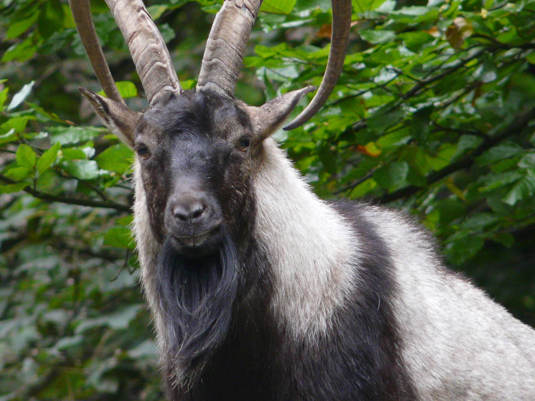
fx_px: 12163
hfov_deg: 2.5
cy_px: 200
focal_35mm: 787
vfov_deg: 1.9
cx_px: 268
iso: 200
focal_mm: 81.1
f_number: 4.2
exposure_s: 1/25
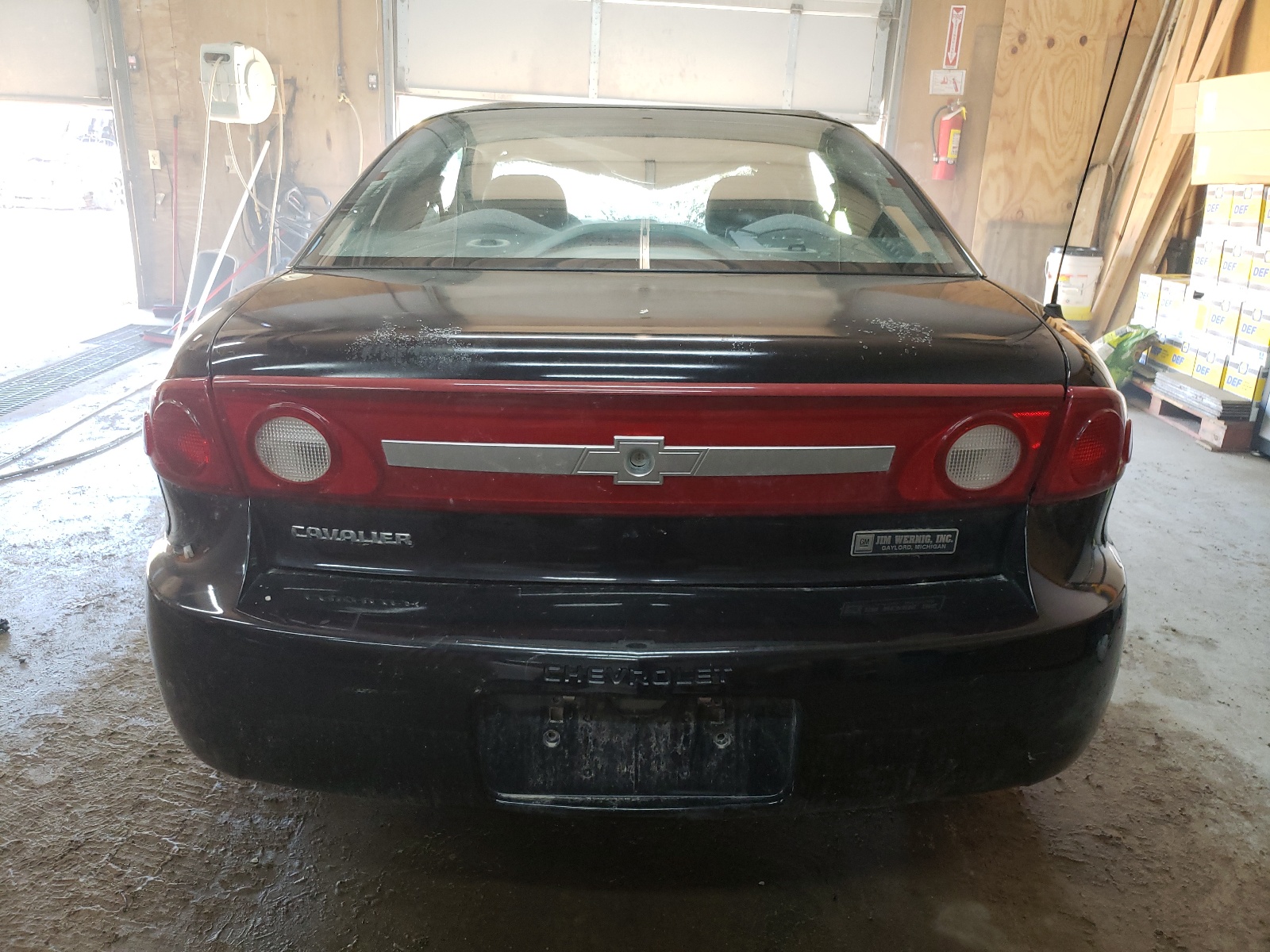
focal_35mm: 26
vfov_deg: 53.1
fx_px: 954
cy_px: 476
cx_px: 635
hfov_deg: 67.3
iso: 141
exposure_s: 1/60.2
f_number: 1.5
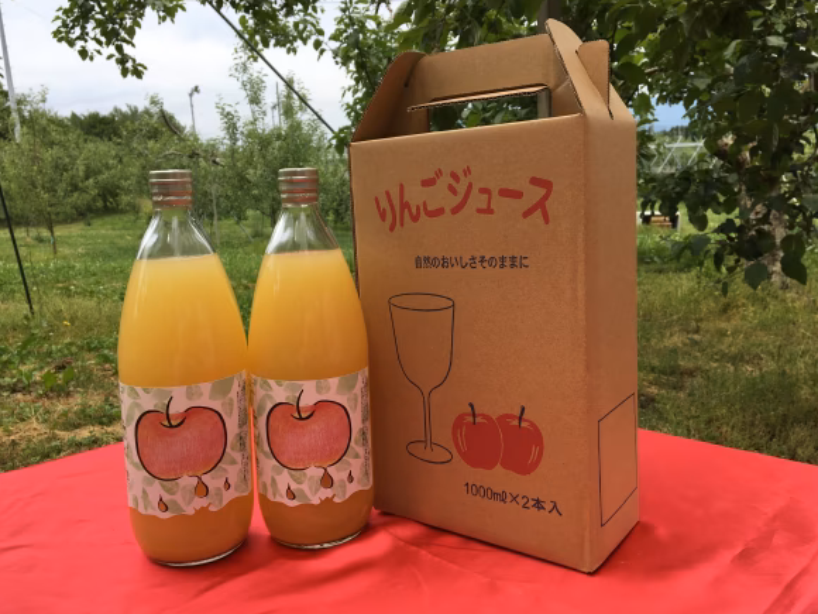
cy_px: 302
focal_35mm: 30
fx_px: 709
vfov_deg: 46.8
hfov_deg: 60.0
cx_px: 401
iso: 25
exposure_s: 1/1026
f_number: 2.2
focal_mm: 4.15
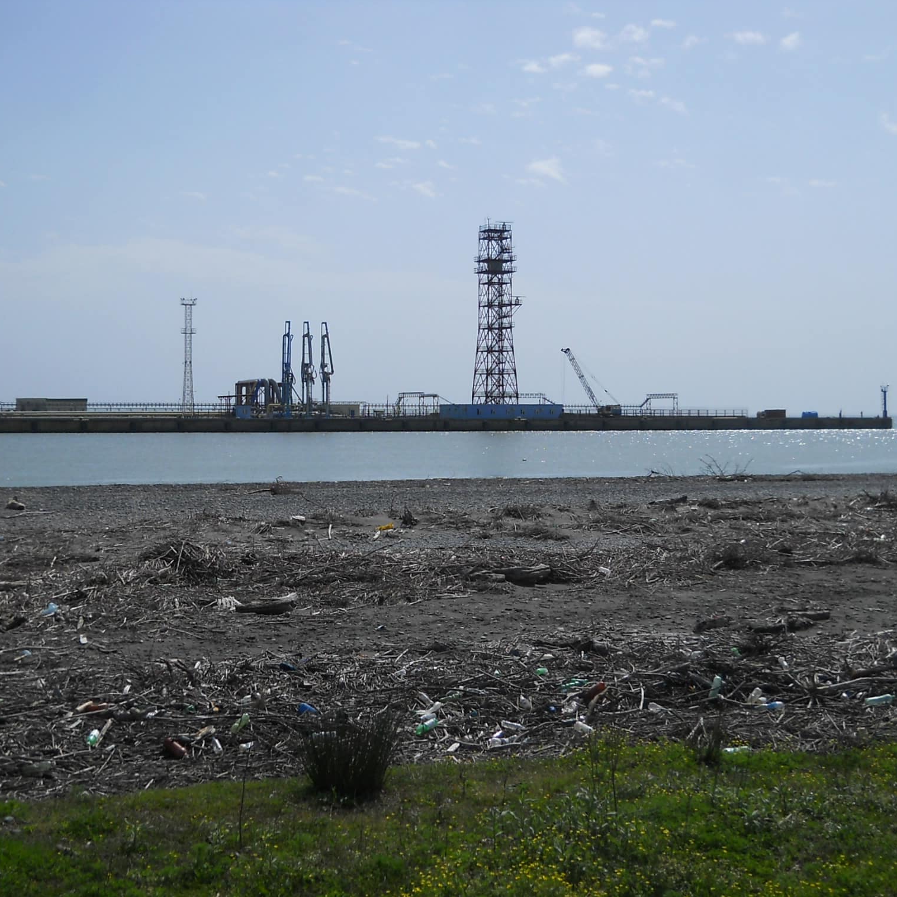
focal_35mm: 49
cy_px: 452
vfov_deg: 34.7
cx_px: 411
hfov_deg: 34.7
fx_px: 1437
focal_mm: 6.72
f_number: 5.5
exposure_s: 1/800
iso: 80
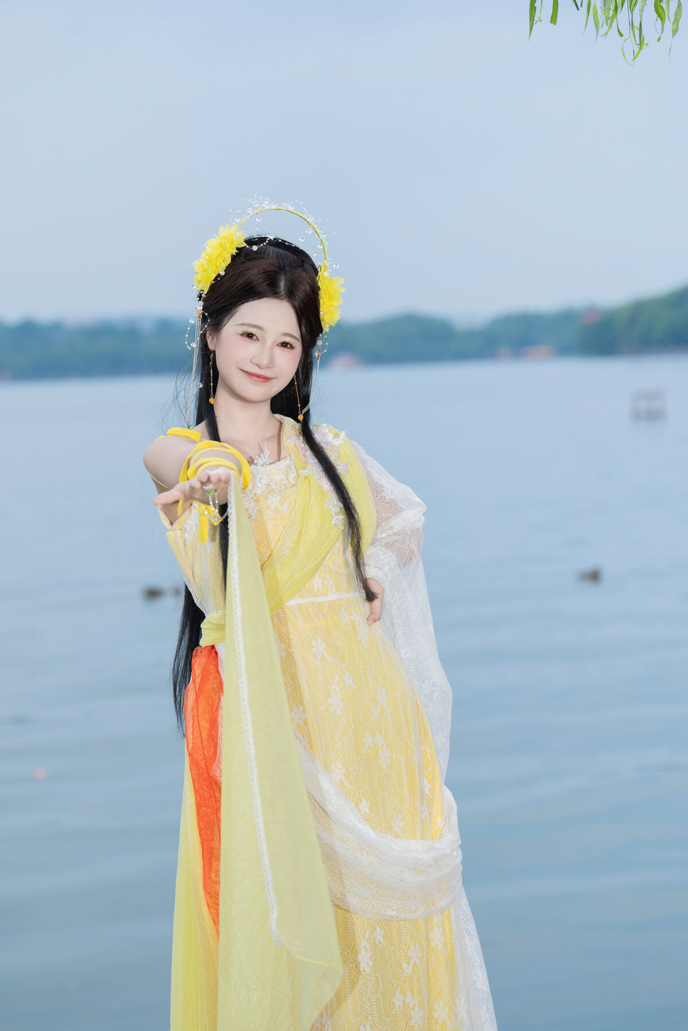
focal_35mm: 92
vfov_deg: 22.1
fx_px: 2637
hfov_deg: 14.9
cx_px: 344
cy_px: 516
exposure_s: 1/250
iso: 1250
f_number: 4
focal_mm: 92
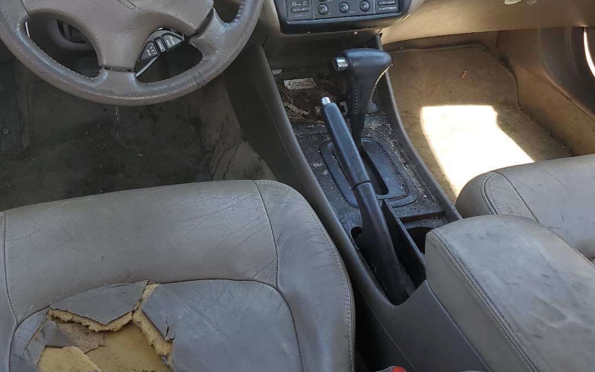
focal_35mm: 42
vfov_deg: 30.2
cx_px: 242
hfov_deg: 47.0
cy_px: 112
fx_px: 681
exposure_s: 1/185
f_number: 1.5
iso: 50
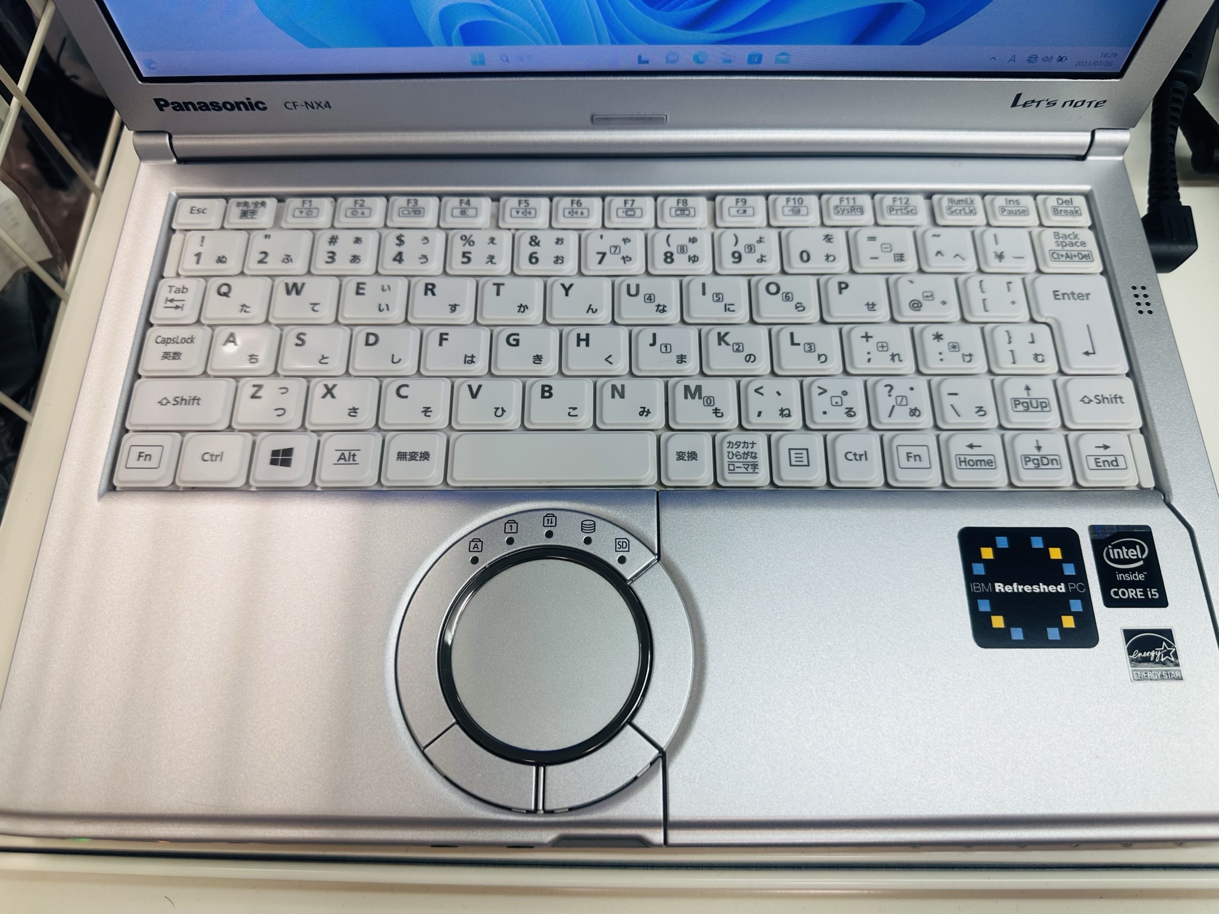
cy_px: 457
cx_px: 610
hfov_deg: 71.6
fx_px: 845
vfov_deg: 56.8
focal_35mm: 24
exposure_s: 1/110
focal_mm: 6.86
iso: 50
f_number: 1.78
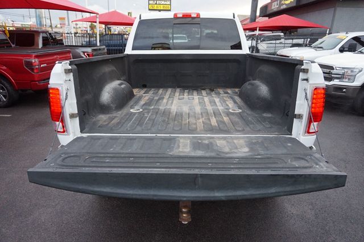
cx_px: 182
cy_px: 121
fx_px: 243
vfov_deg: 53.1
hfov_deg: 73.8
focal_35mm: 24
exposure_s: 1/160
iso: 1250
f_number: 4
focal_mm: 16
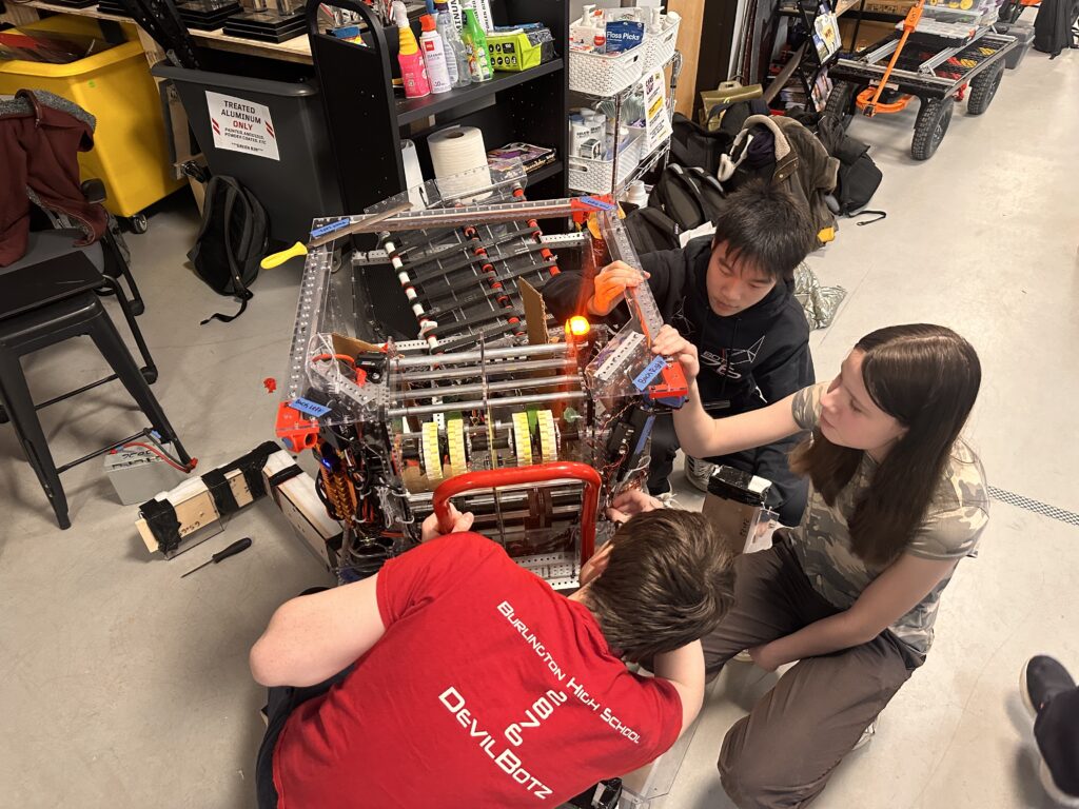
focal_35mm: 24
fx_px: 748
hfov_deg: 71.6
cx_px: 540
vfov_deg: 56.8
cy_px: 404
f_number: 1.78
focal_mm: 6.86
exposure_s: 1/60
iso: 500
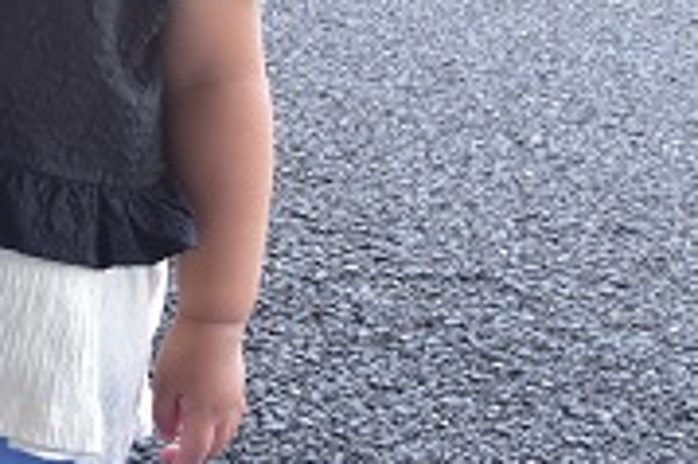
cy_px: 242
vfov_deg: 11.4
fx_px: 2324
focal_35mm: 120
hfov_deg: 16.6
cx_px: -47
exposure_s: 1/80
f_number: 9
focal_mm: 22
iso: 400
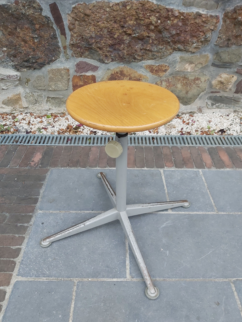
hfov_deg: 51.3
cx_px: 119
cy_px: 162
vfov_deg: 65.3
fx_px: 252
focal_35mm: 27
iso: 64
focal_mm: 3.92
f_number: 1.7
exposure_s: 1/50
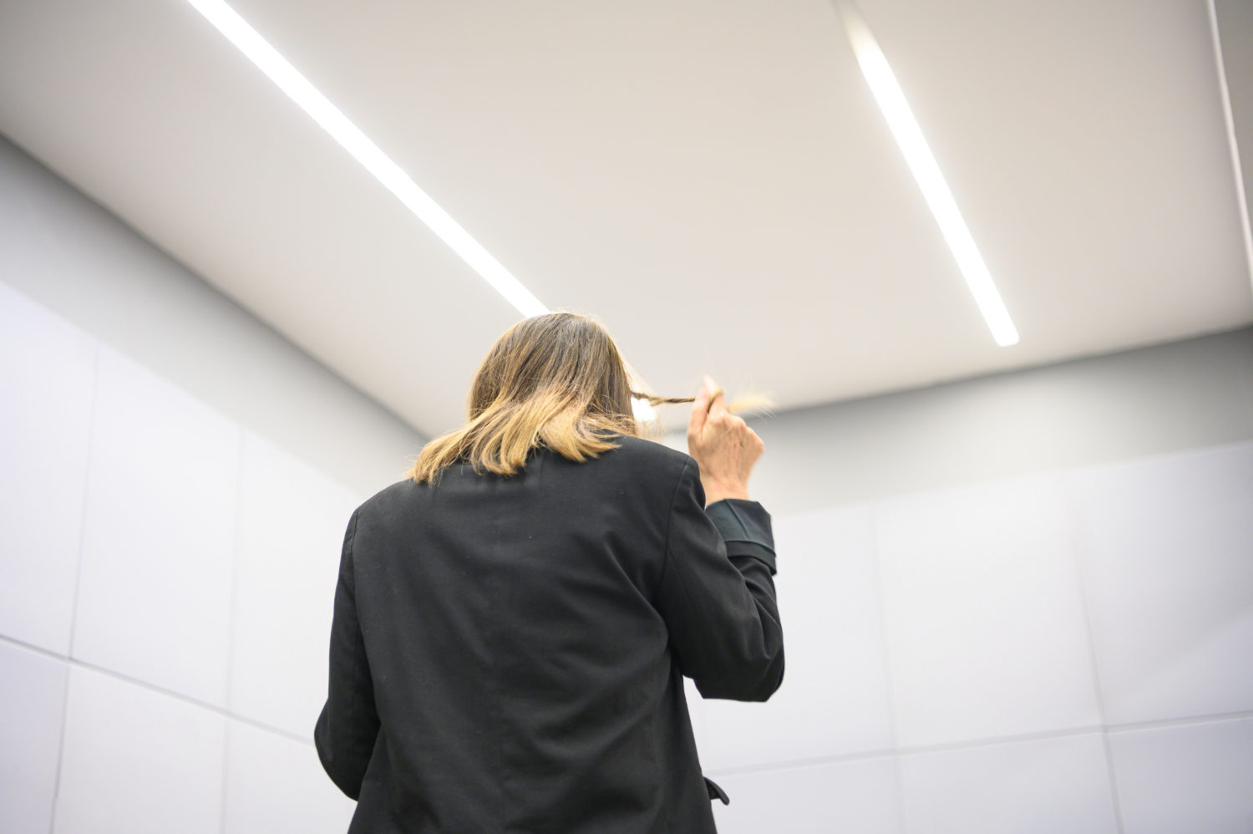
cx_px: 626
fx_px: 1670
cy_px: 417
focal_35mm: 48
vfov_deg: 28.0
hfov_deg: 41.1
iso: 800
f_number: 2.8
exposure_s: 1/40
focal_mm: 48
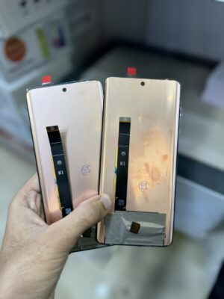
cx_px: 112
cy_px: 150
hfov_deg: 56.8
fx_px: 207
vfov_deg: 71.6
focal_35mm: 24
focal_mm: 6.76
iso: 125
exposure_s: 1/100
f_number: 1.78
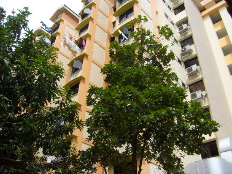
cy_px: 87
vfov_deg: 40.7
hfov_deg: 52.6
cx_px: 116
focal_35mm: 35
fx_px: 234
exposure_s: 1/180
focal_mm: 5.8
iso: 80
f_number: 7.1
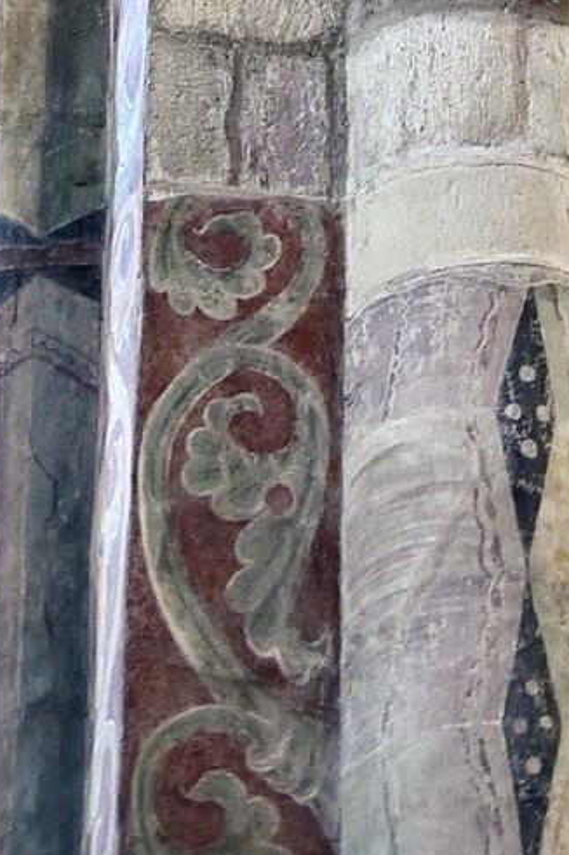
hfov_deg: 6.1
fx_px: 5338
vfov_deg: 8.7
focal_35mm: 225
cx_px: 560
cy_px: -791
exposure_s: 1/6
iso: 1600
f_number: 6.3
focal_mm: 46
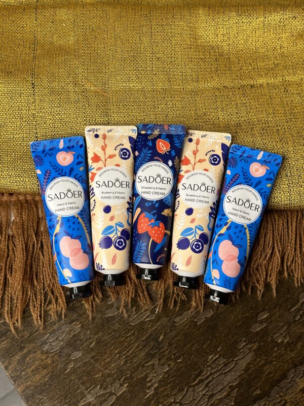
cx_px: 152
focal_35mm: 48
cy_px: 203
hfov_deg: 30.3
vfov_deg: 39.7
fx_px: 562
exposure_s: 1/33
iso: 200
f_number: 1.78
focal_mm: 6.86
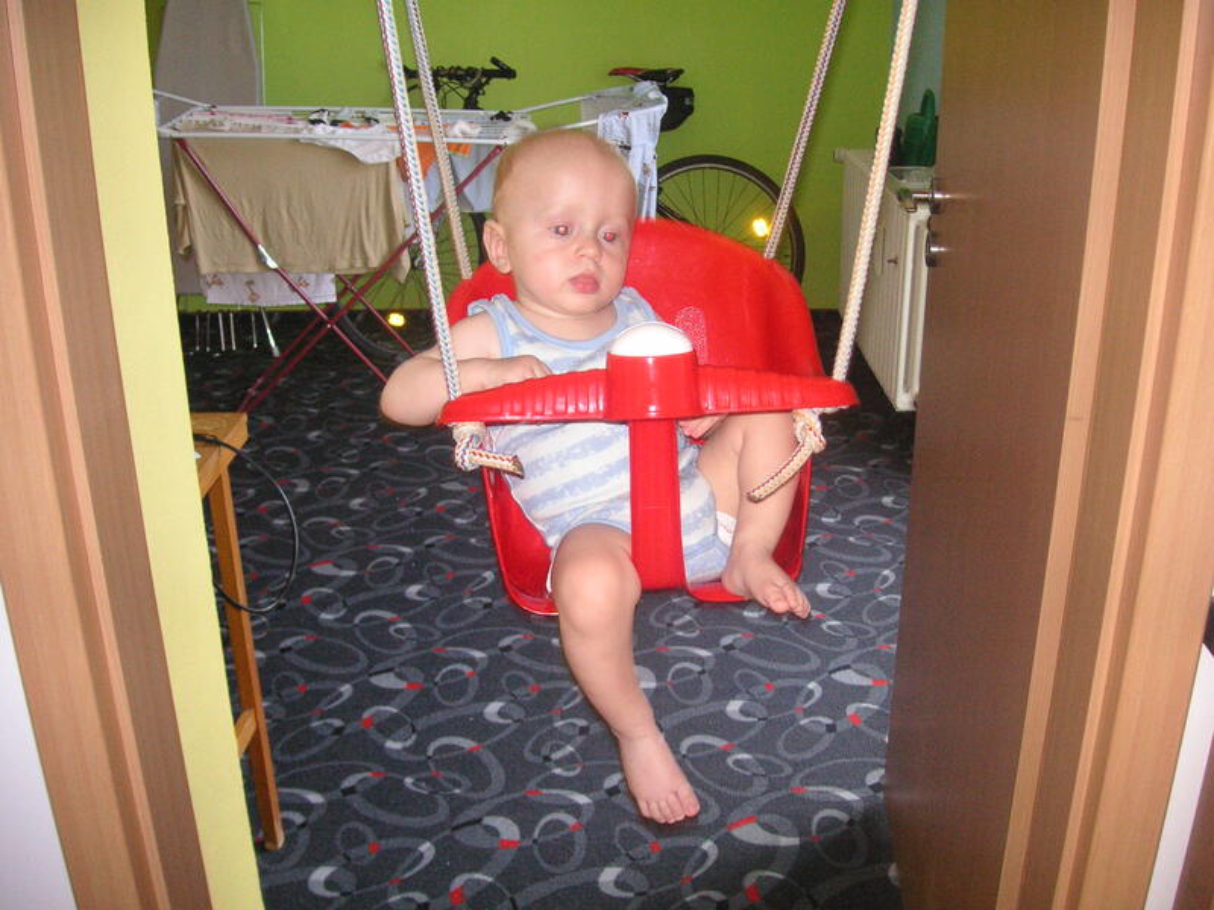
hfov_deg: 50.1
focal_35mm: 37
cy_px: 455
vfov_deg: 38.7
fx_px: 1298
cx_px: 607
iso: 160
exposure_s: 1/45
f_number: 2.8
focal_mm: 6.1
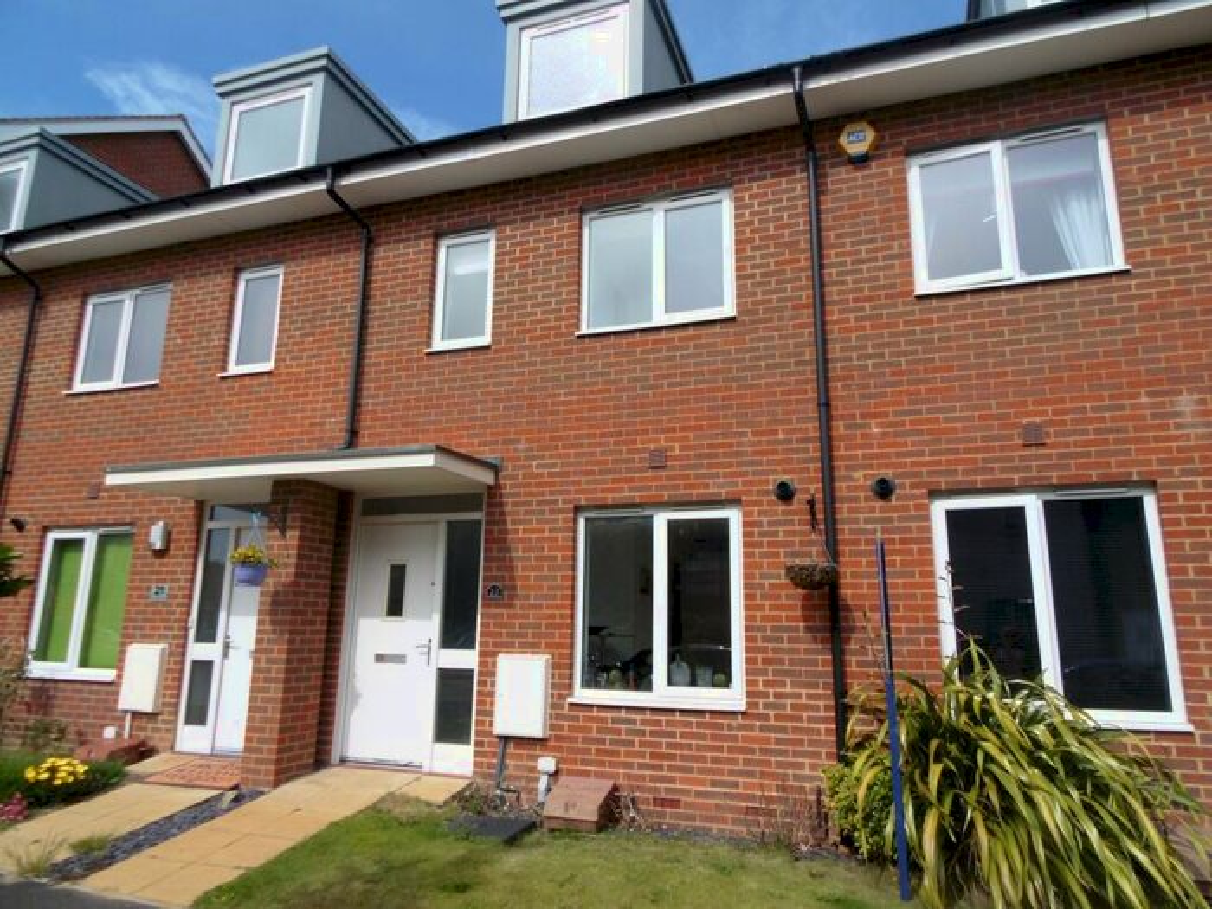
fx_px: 770
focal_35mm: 22
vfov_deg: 61.1
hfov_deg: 76.4
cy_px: 454
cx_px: 606
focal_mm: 4
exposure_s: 1/160
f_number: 8.6
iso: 100
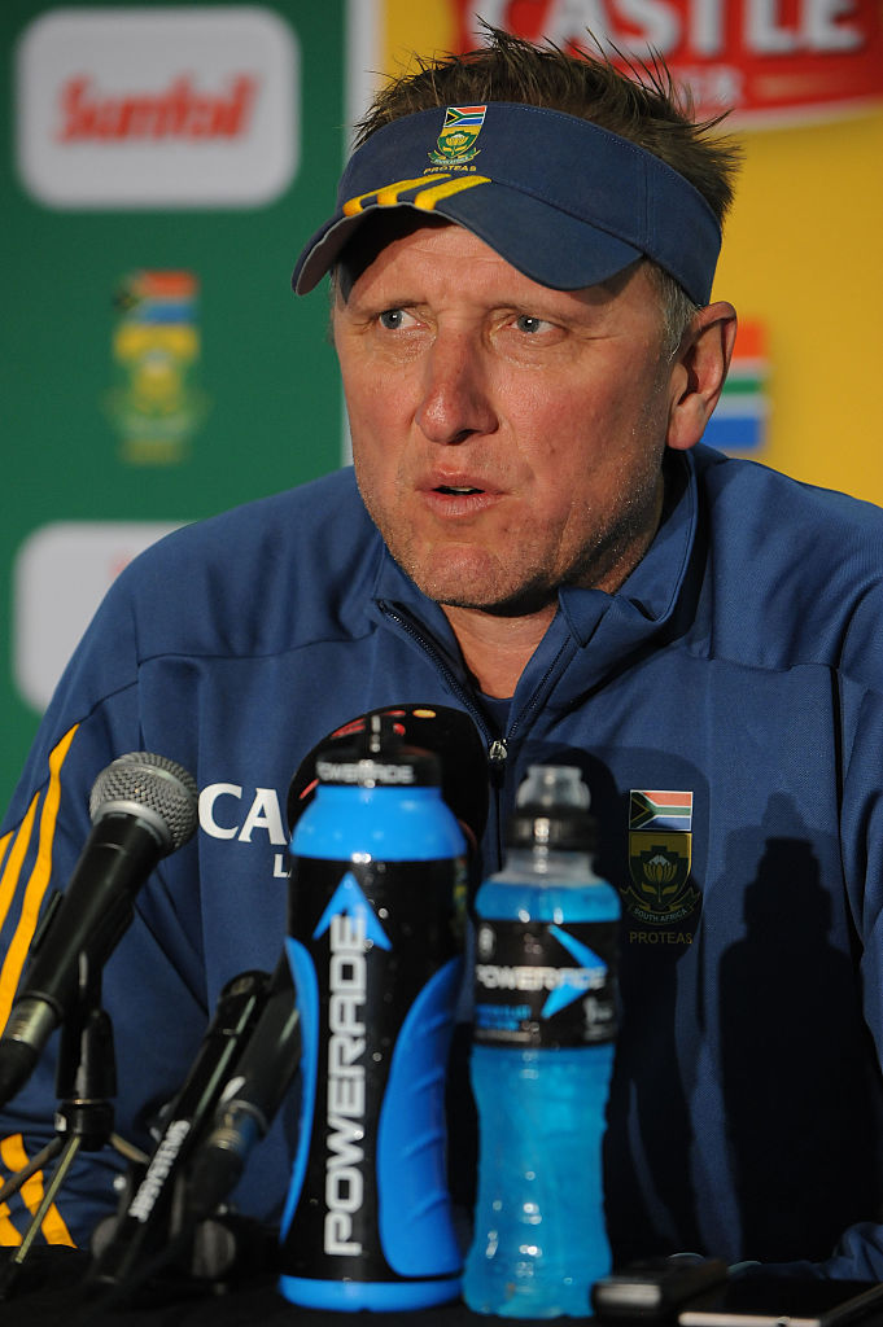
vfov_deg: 10.3
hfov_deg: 6.9
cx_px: 442
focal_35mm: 200
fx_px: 7370
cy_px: 664
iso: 2000
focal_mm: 200
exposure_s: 1/160
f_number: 5
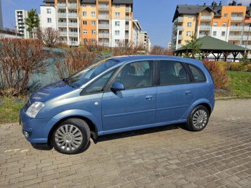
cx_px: 126
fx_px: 167
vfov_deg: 58.9
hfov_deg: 73.9
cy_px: 94
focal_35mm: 23
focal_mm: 6.5
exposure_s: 1/10000
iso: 64
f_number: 1.4
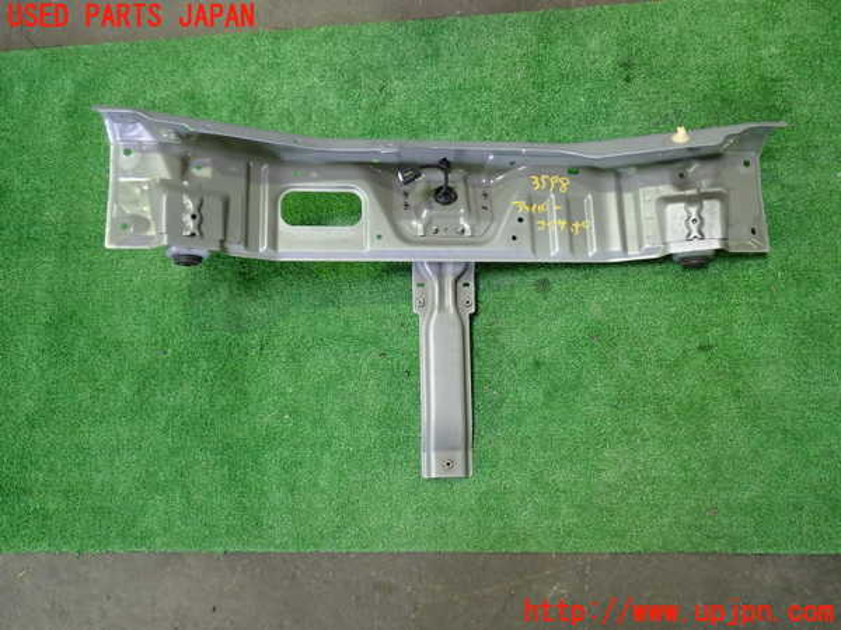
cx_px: 420
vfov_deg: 46.8
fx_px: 729
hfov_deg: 60.0
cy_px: 315
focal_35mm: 30
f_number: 2.3
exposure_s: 1/30
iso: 250
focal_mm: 5.4
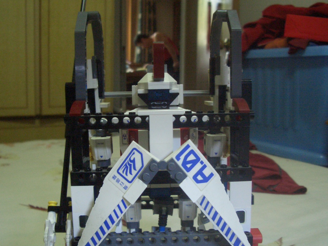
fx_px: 389
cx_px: 158
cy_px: 135
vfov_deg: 35.1
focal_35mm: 41
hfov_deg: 45.8
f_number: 2.6
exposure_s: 1/8
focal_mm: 5.8
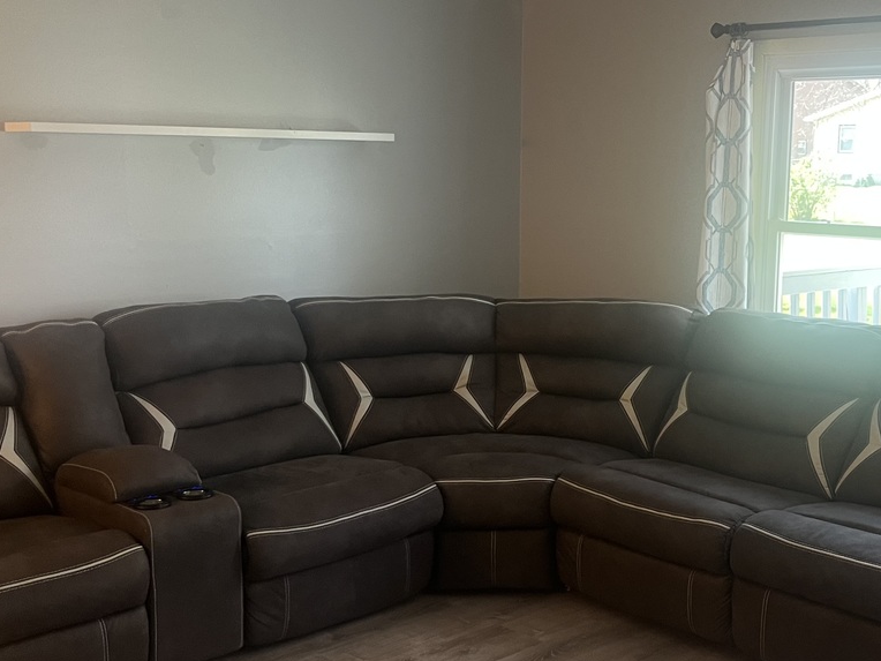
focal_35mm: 49
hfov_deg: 38.8
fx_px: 1247
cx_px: 512
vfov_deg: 29.7
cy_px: 365
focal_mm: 5.1
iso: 100
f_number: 1.6
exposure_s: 1/60
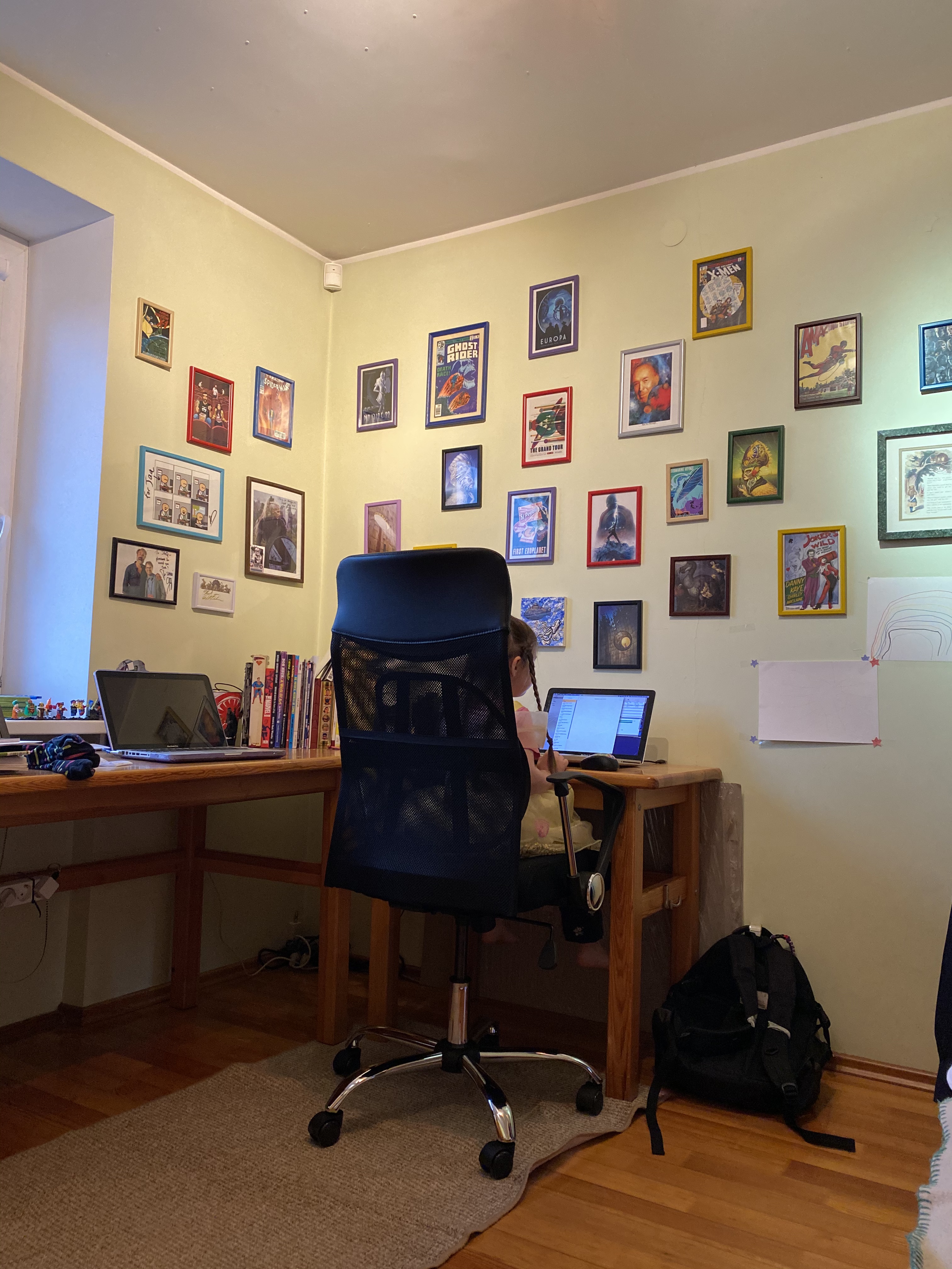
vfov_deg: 67.3
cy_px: 634
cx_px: 476
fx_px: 953
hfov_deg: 53.1
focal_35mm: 26
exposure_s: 1/50
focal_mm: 4.25
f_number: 1.8
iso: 250
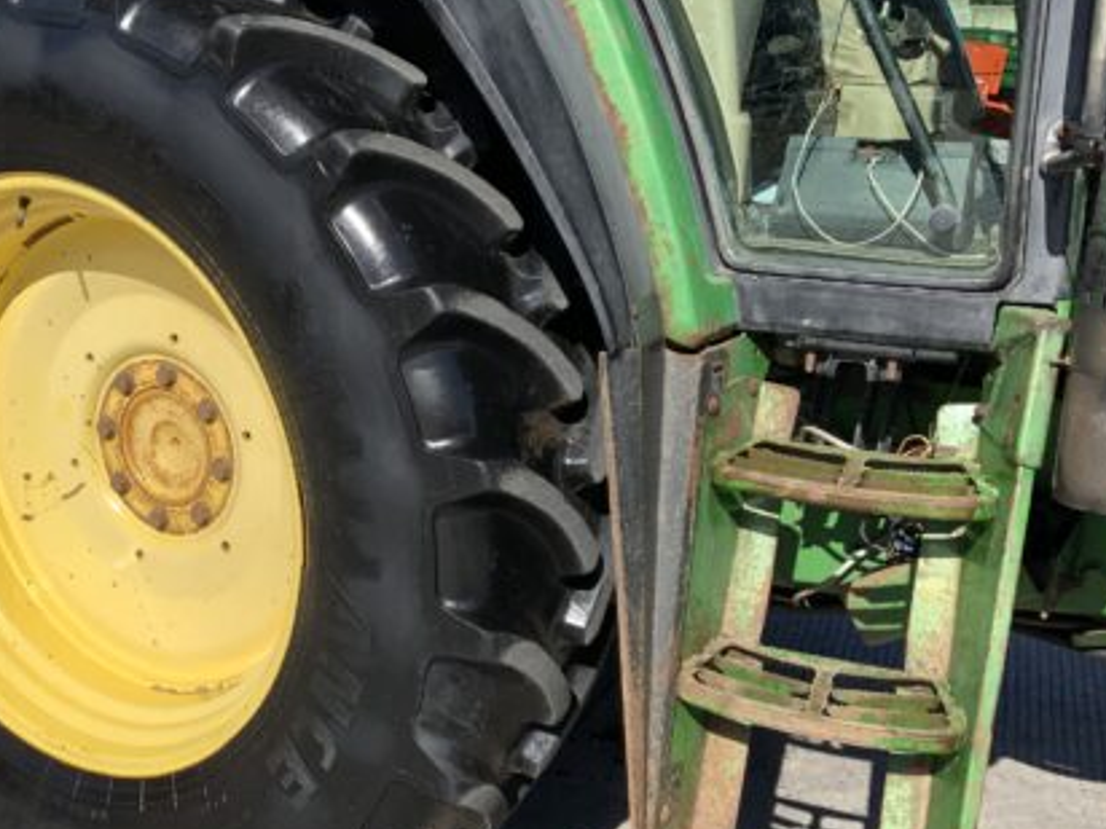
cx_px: 328
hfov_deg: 41.3
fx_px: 1438
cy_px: 437
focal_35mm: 45
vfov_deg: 32.2
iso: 16
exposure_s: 1/2141
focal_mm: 3
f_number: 1.8
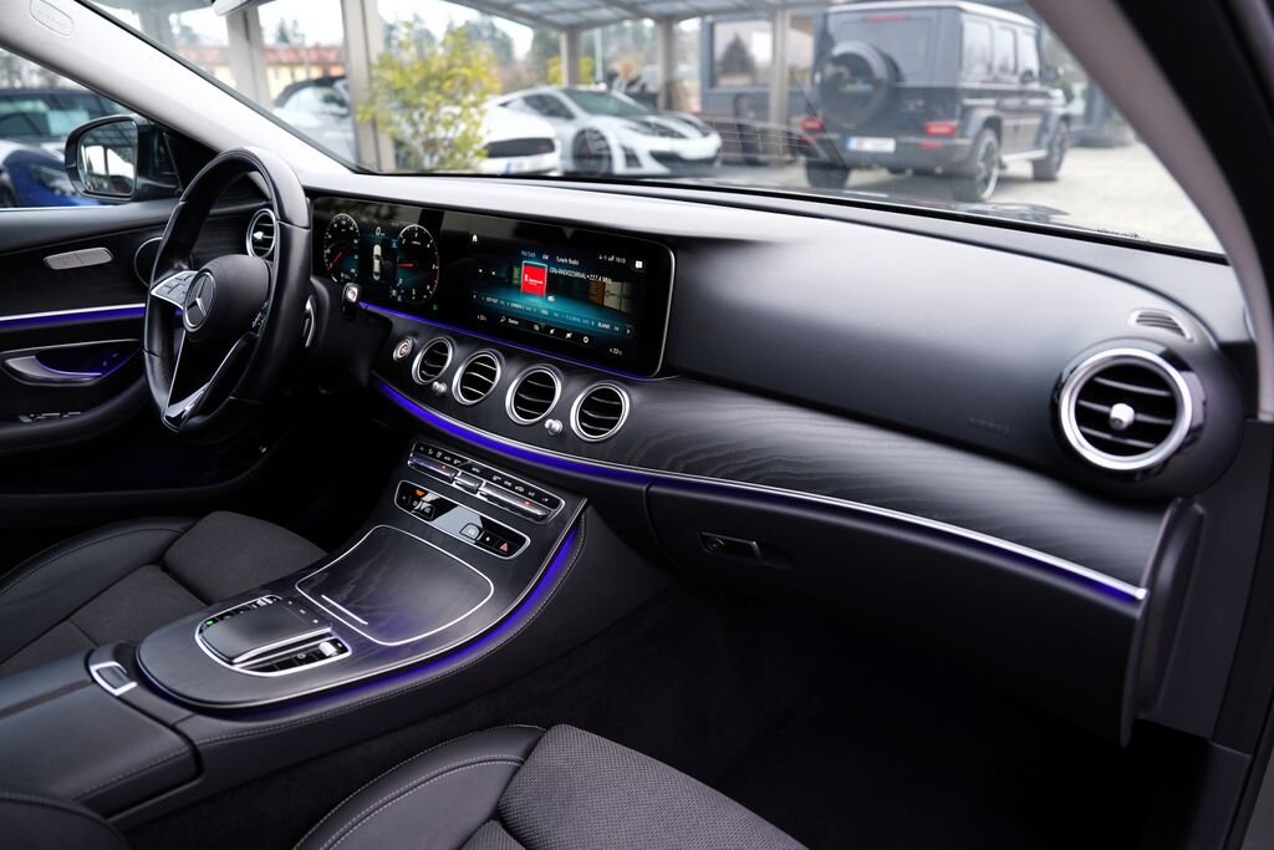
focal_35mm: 24
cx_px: 637
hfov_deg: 73.7
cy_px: 425
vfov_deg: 53.1
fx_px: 849
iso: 320
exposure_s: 1/30
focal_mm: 24
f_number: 2.8
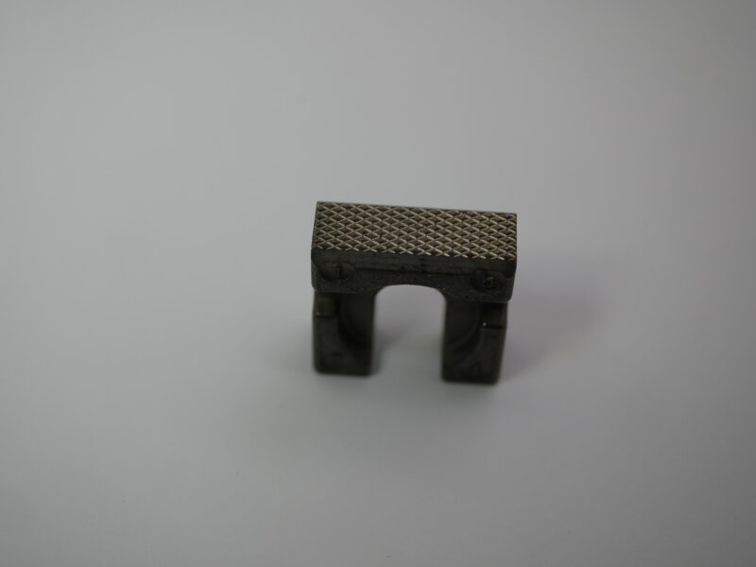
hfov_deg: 32.2
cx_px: 378
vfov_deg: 24.4
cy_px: 284
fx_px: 1310
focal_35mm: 60
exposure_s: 1/200
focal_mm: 30
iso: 200
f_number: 3.5
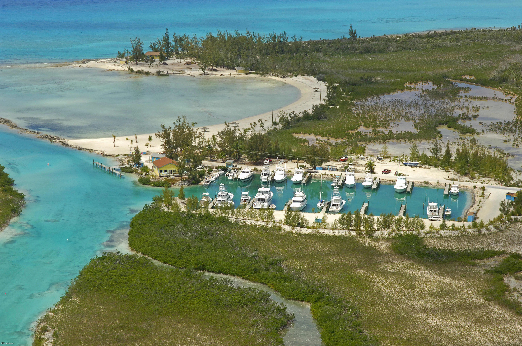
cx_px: 261
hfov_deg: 18.2
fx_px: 1629
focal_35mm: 112
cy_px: 173
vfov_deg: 12.1
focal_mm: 75
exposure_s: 1/1000
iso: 400
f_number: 9.5
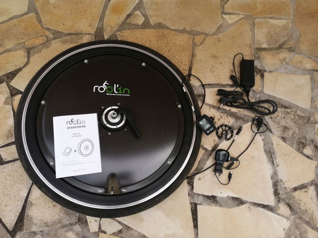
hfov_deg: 65.3
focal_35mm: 27
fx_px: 248
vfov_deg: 51.4
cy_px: 119
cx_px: 159
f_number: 1.8
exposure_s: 1/626
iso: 50
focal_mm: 3.95
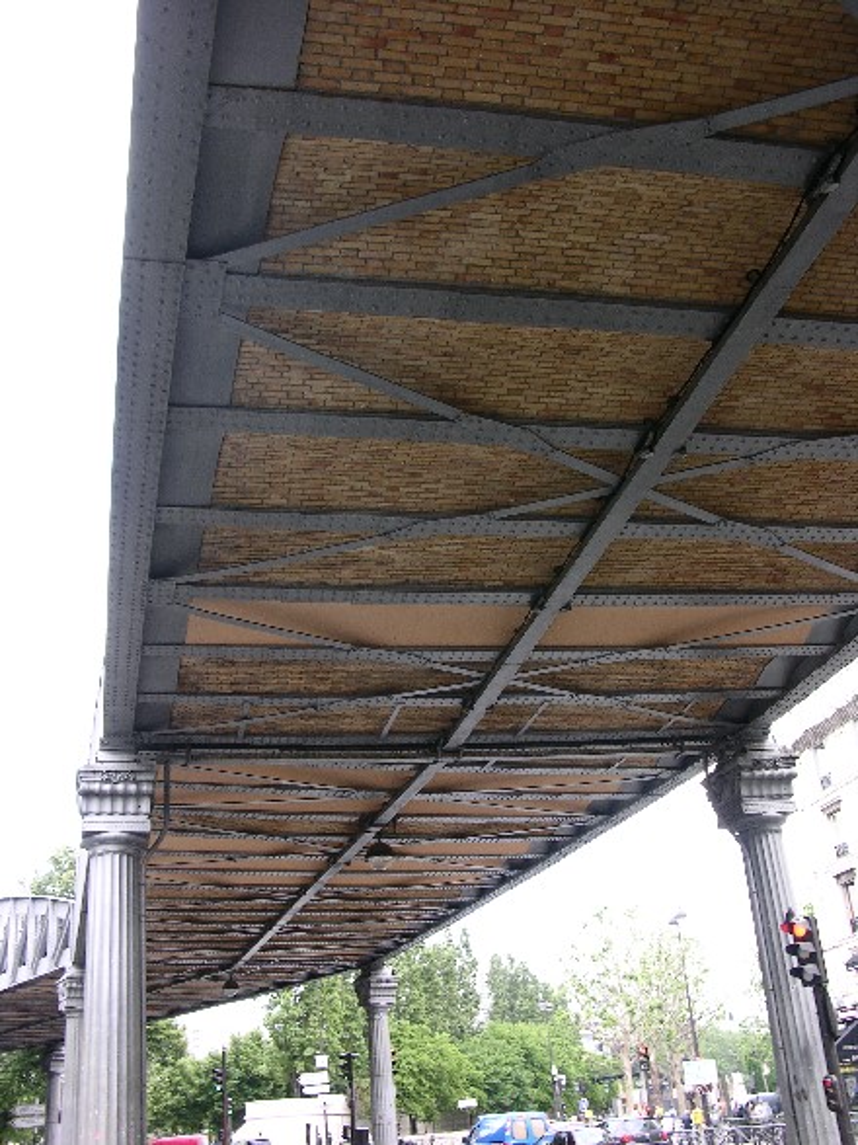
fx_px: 1157
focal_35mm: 35
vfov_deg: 52.6
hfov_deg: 40.7
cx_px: 429
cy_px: 572
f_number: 5
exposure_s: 1/36.6
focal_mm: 8.9
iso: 50
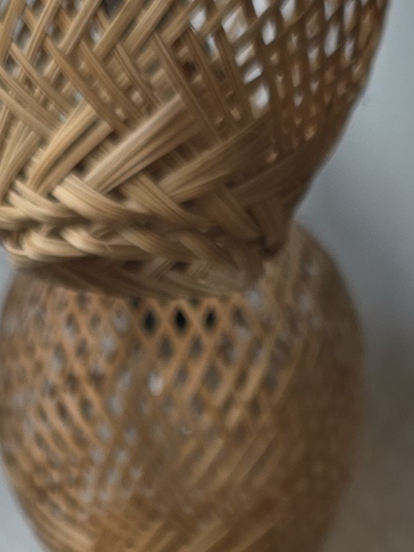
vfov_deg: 14.6
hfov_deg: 11.5
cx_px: 134
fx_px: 2055
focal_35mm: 129
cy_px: 737
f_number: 1.7
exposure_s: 1/182
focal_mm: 6.3
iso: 64
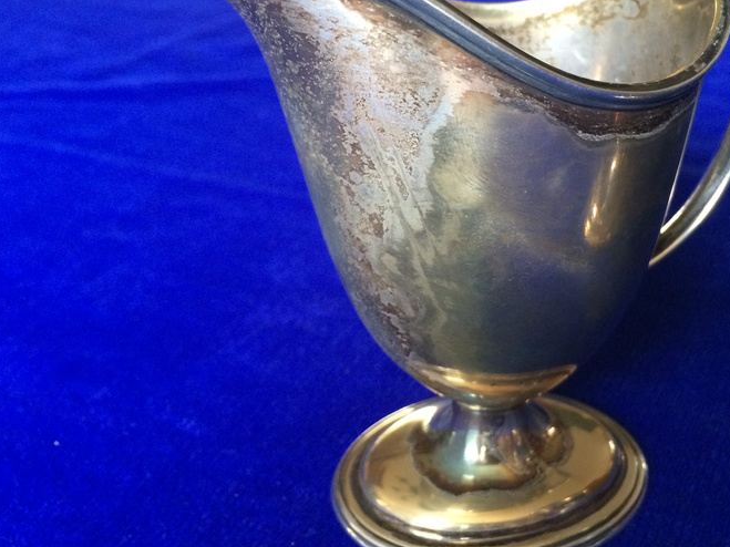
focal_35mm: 41
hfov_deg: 45.6
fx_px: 864
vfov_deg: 35.0
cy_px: 213
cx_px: 421
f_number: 2.2
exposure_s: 1/30
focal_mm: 4.12
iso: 200
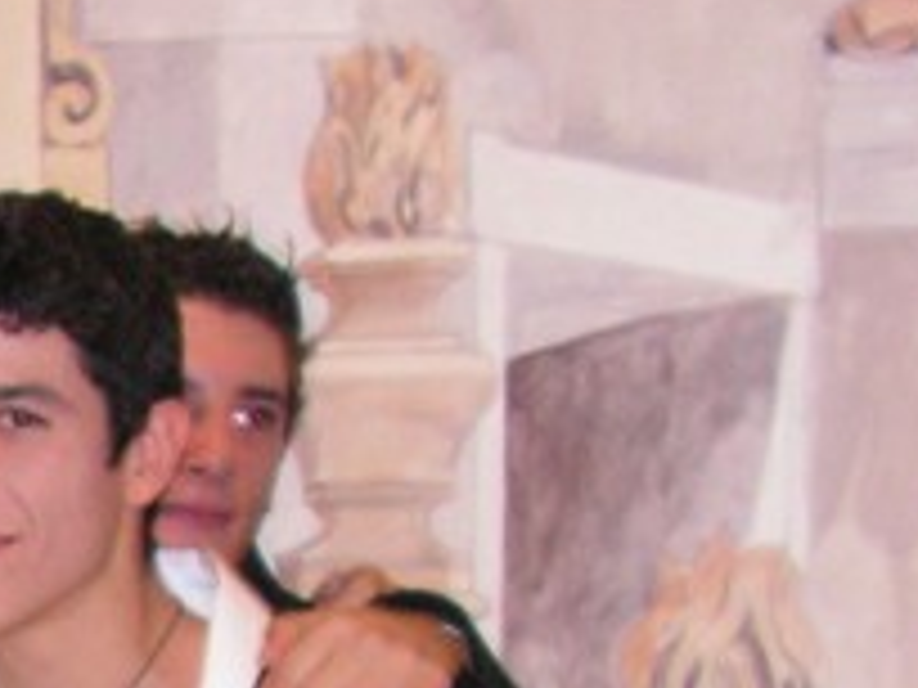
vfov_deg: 10.0
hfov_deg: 12.8
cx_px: -675
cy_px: 1178
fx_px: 3739
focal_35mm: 141
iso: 200
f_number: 3.2
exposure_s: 1/40
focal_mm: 6
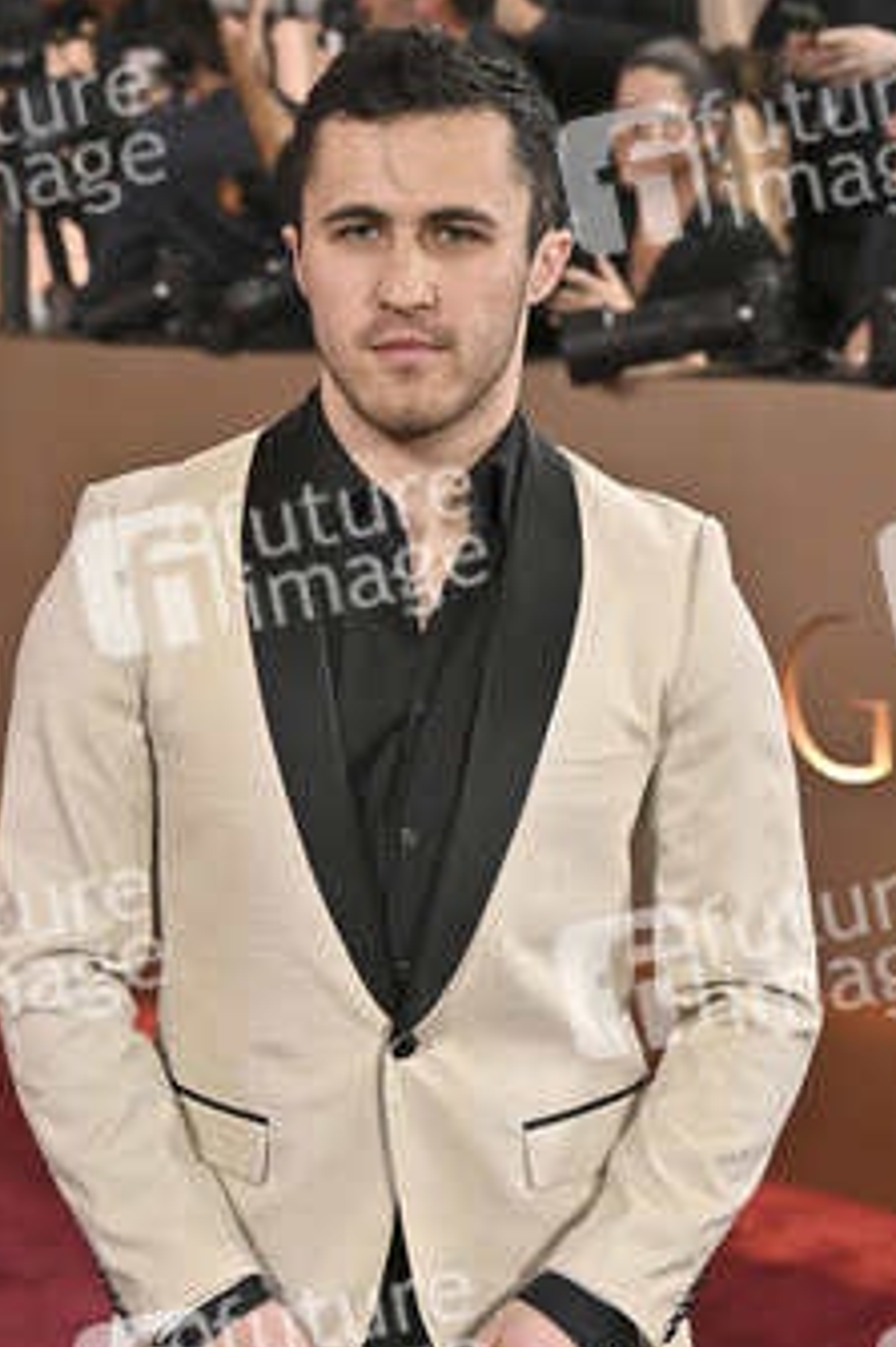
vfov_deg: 21.9
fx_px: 3475
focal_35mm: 93
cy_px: 764
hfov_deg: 14.7
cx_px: 398
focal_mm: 78
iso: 2500
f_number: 5.6
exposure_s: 1/320
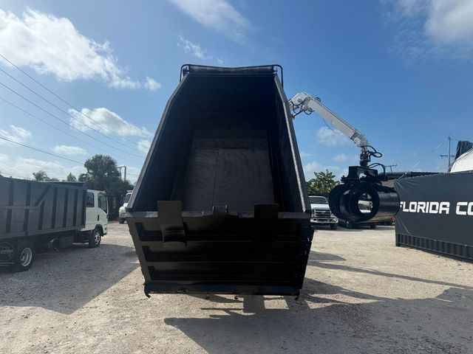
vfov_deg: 56.8
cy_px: 177
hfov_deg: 71.6
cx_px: 236
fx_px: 328
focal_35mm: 24
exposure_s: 1/9091
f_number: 1.78
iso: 100
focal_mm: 6.76
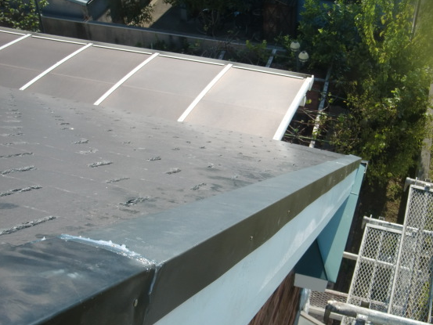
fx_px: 551
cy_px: 178
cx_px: 249
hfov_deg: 42.8
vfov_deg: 32.9
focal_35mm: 44
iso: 64
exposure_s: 1/400
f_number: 3.9
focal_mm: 6.66
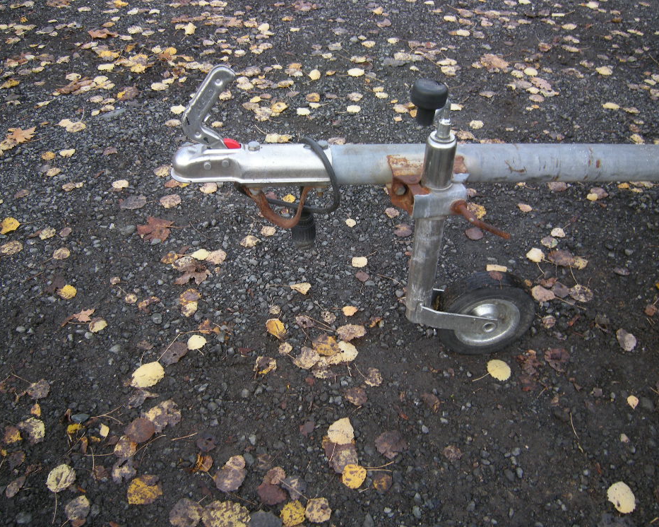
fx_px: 585
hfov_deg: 58.8
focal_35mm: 30
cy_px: 261
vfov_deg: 48.5
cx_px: 324
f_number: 2.8
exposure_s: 1/85.5
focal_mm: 4.7
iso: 64
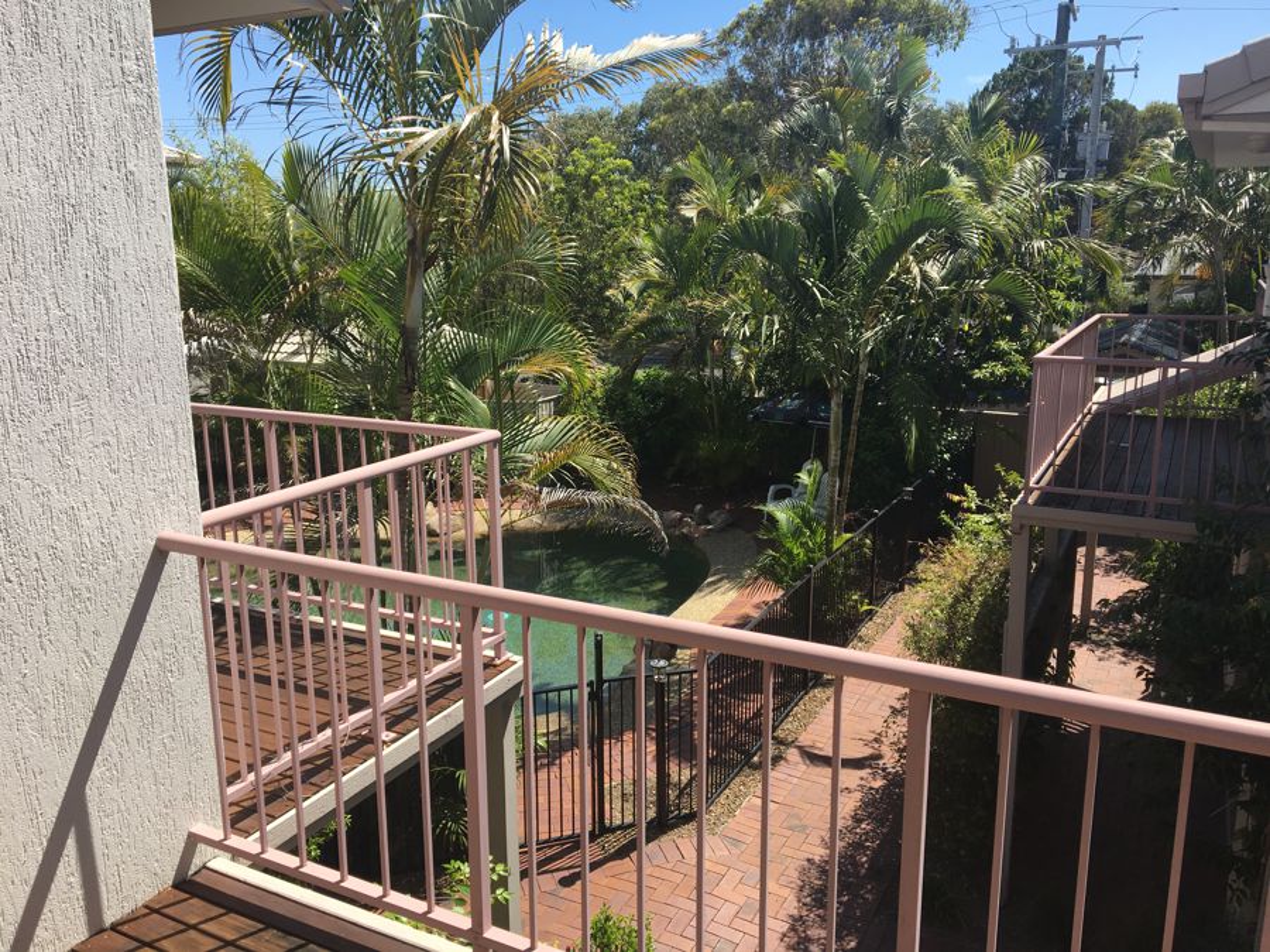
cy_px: 476
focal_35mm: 29
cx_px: 635
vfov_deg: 48.2
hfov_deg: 61.7
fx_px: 1063
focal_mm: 4.15
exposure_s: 1/1040
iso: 25
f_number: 2.2
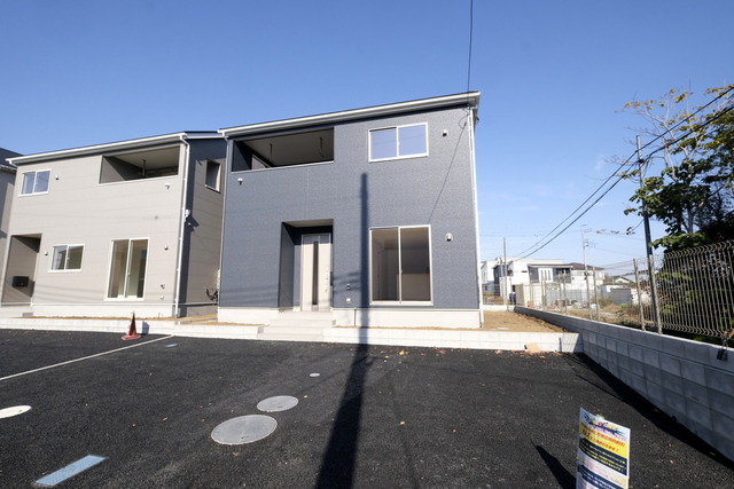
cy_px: 244
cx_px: 367
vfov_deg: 77.4
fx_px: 306
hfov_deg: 100.4
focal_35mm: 15
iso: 320
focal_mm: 10
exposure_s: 1/250
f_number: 10
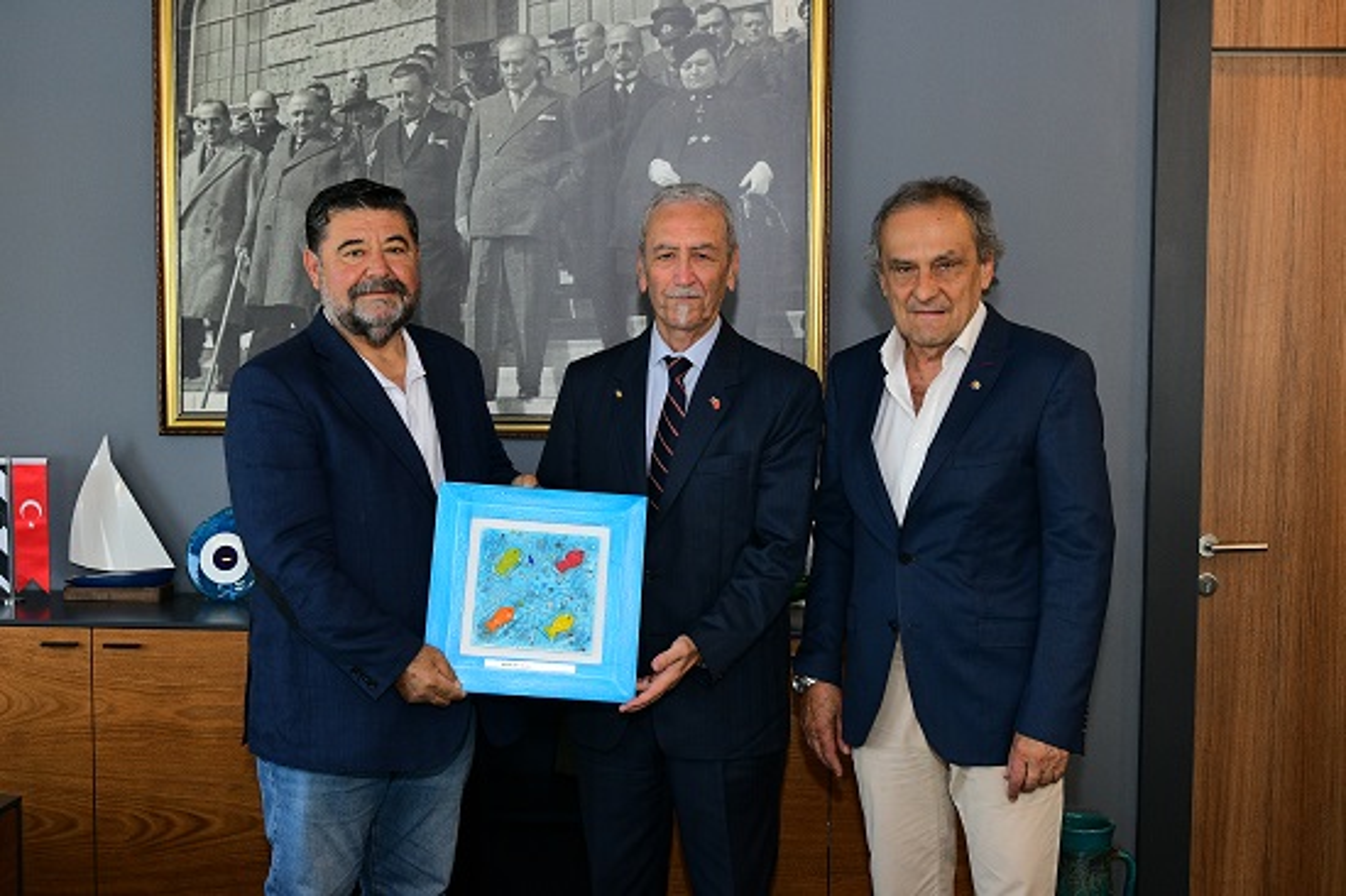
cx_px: 673
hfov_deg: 43.6
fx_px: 1681
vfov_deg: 29.8
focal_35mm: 45
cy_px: 448
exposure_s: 1/125
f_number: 5.6
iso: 1250
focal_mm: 30
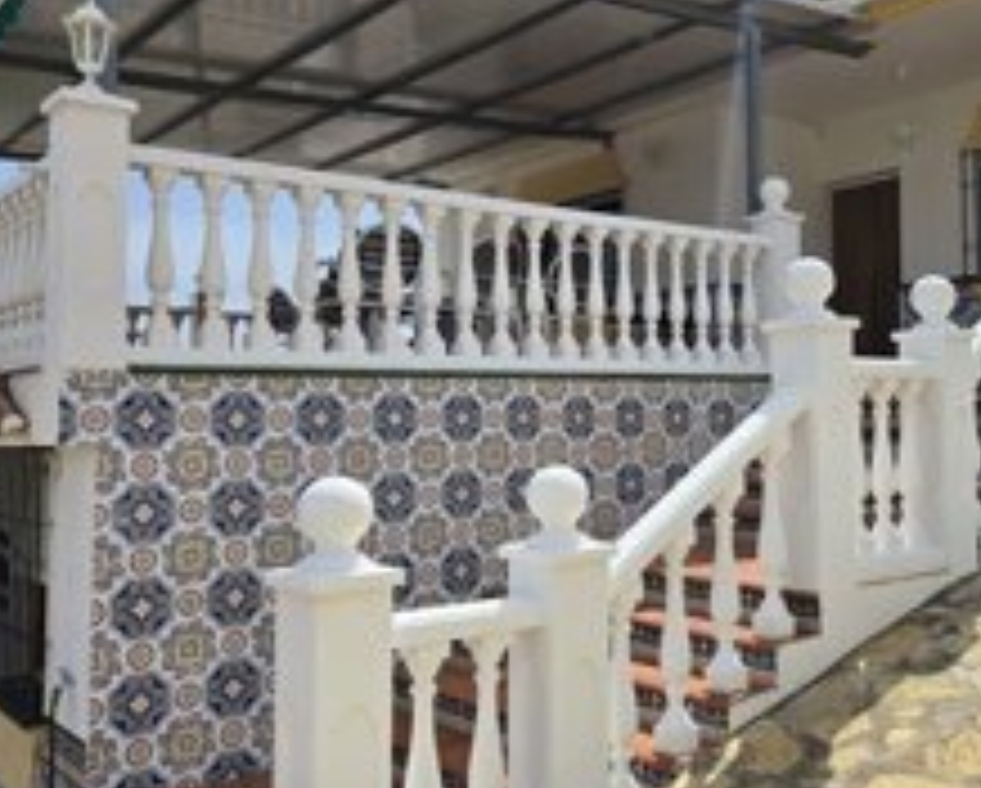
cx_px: 598
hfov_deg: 48.7
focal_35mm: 37
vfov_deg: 40.2
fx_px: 1076
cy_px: 369
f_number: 1.7
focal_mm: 6.3
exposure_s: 1/1429
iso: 12
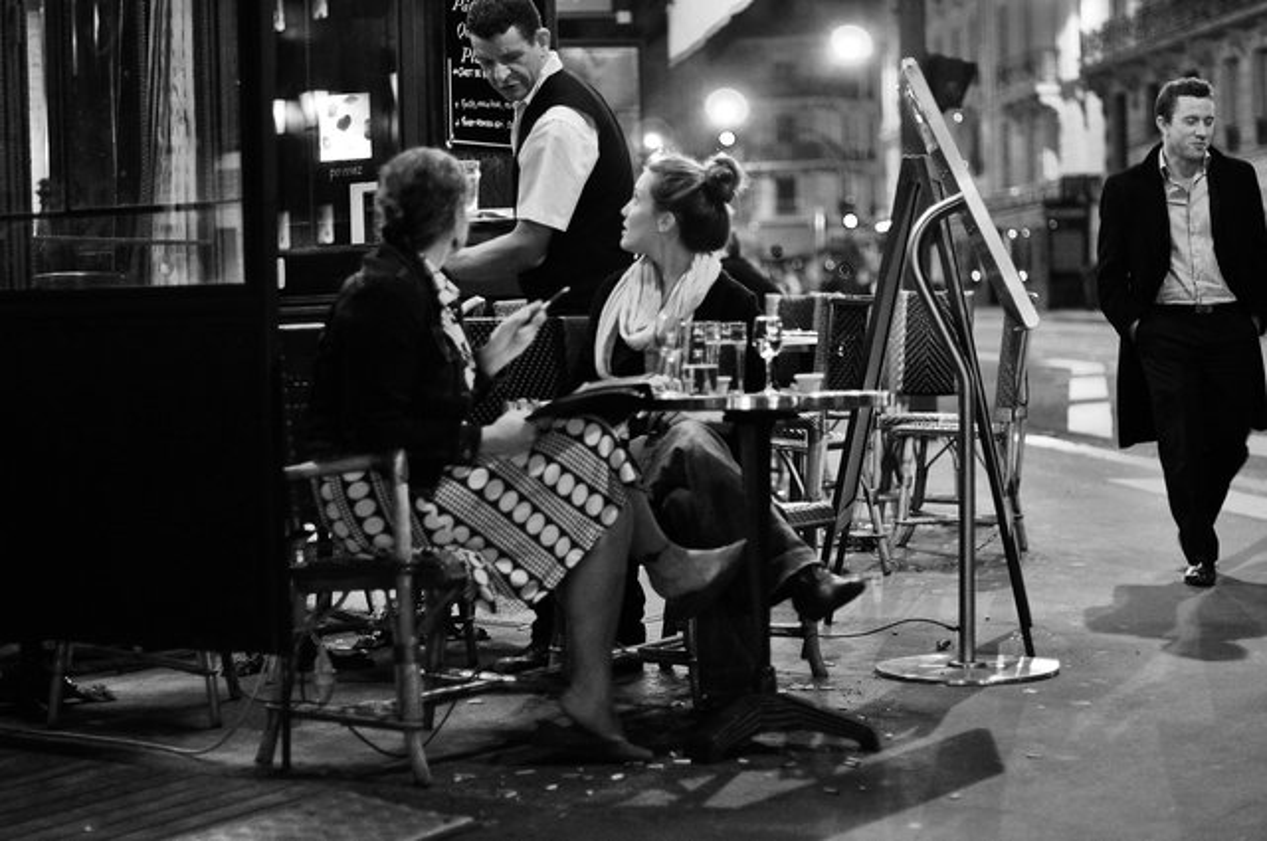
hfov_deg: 27.0
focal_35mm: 75
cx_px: 634
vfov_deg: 18.1
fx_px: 2636
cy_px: 420
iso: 500
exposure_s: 1/50
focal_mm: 50
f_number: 1.4
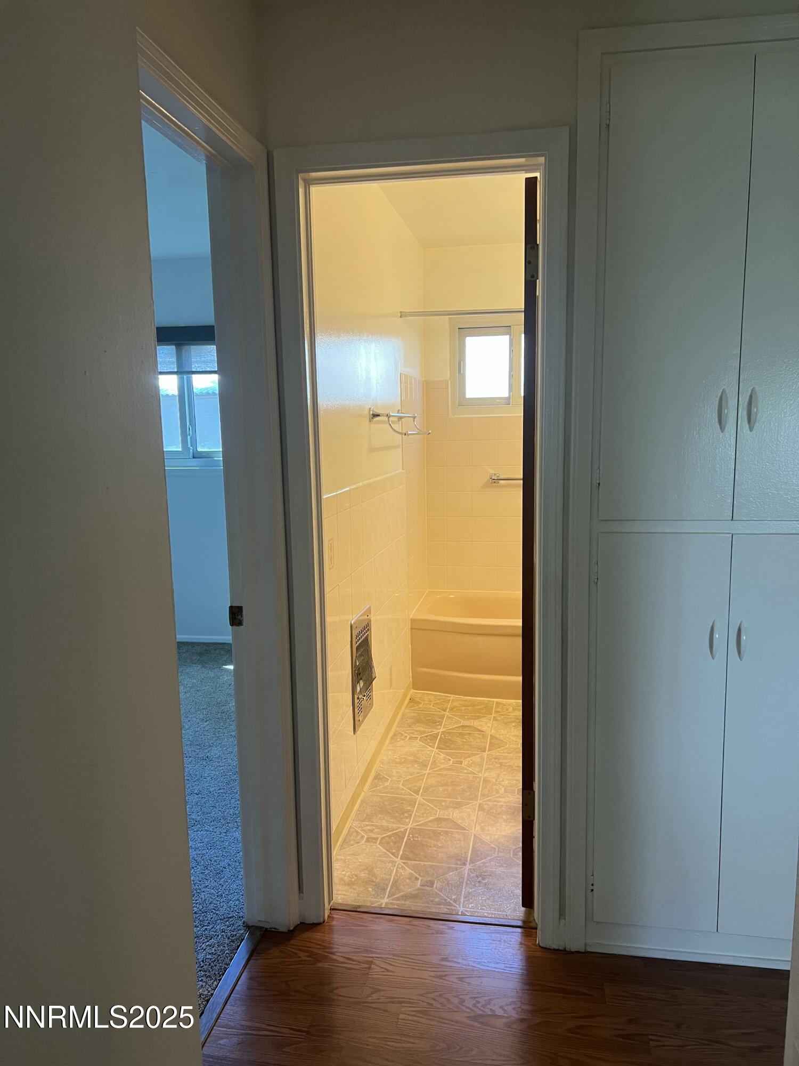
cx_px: 400
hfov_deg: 53.1
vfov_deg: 67.3
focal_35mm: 26
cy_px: 533
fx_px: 800
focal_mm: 5.7
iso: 100
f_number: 1.5
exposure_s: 1/60
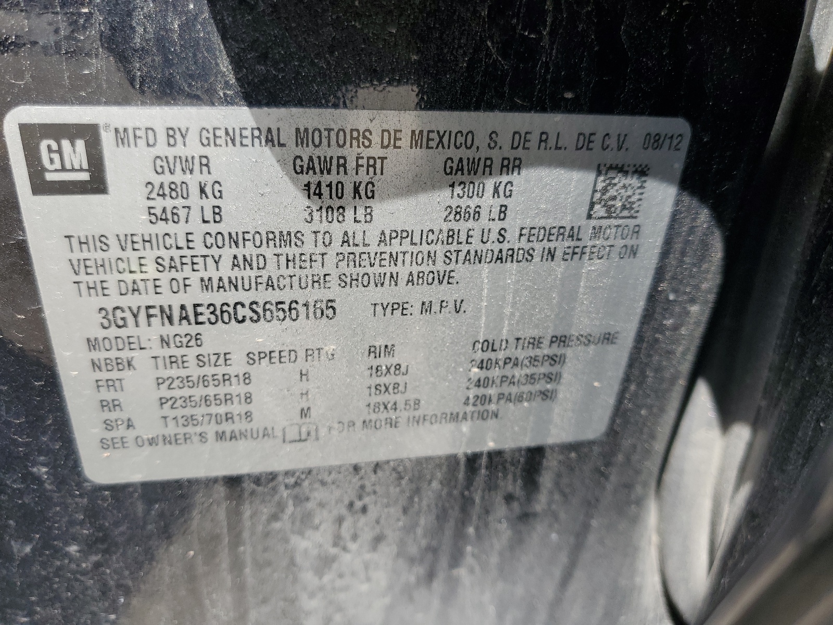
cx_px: 416
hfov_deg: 67.3
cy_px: 312
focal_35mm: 26
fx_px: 626
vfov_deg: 53.1
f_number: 1.5
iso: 50
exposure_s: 1/500
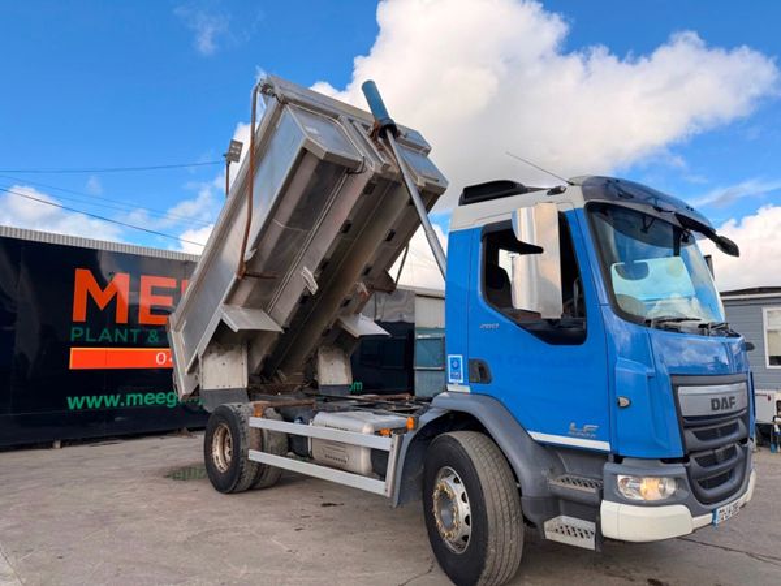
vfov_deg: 56.8
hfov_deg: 71.6
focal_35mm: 24
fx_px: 541
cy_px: 293
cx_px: 390
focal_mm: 6.76
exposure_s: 1/1901
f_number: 1.78
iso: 100
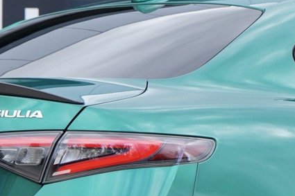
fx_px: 2556
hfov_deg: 6.6
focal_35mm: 312
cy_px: 193
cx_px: 278
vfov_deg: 4.4
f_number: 5.6
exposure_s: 1/160
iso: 160
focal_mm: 69
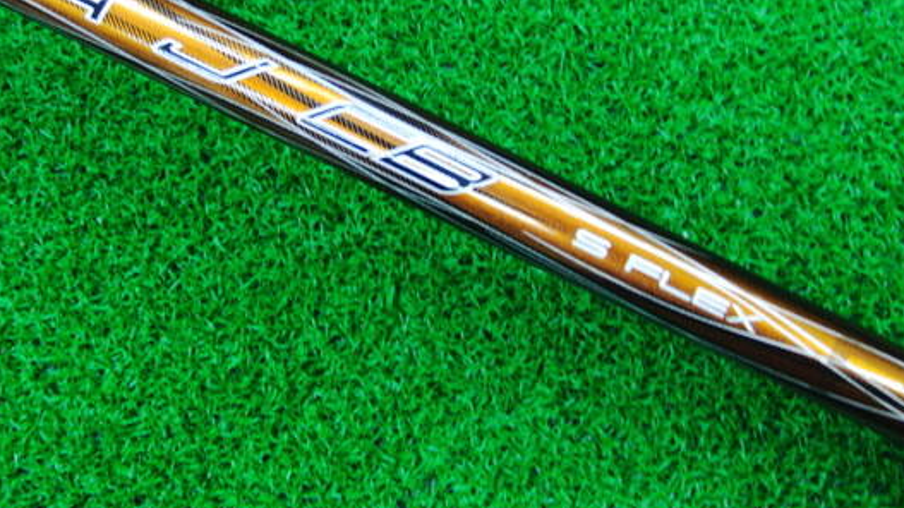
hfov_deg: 41.9
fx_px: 1174
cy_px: 108
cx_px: 369
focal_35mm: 49
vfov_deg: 24.1
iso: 400
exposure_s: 1/30
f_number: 3.6
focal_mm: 6.42
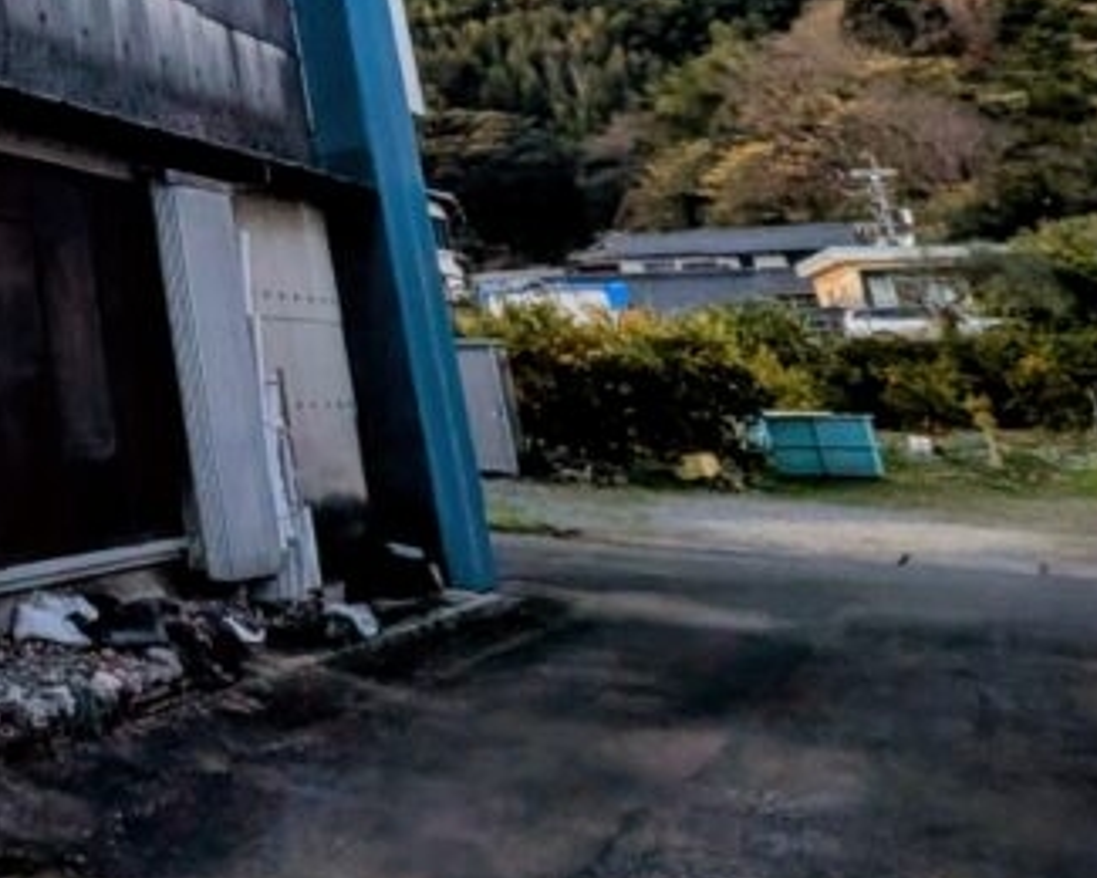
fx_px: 1299
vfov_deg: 33.4
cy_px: -42
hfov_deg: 29.7
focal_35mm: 40
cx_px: -506
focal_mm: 1.95
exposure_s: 1/1395
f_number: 2.2
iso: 45
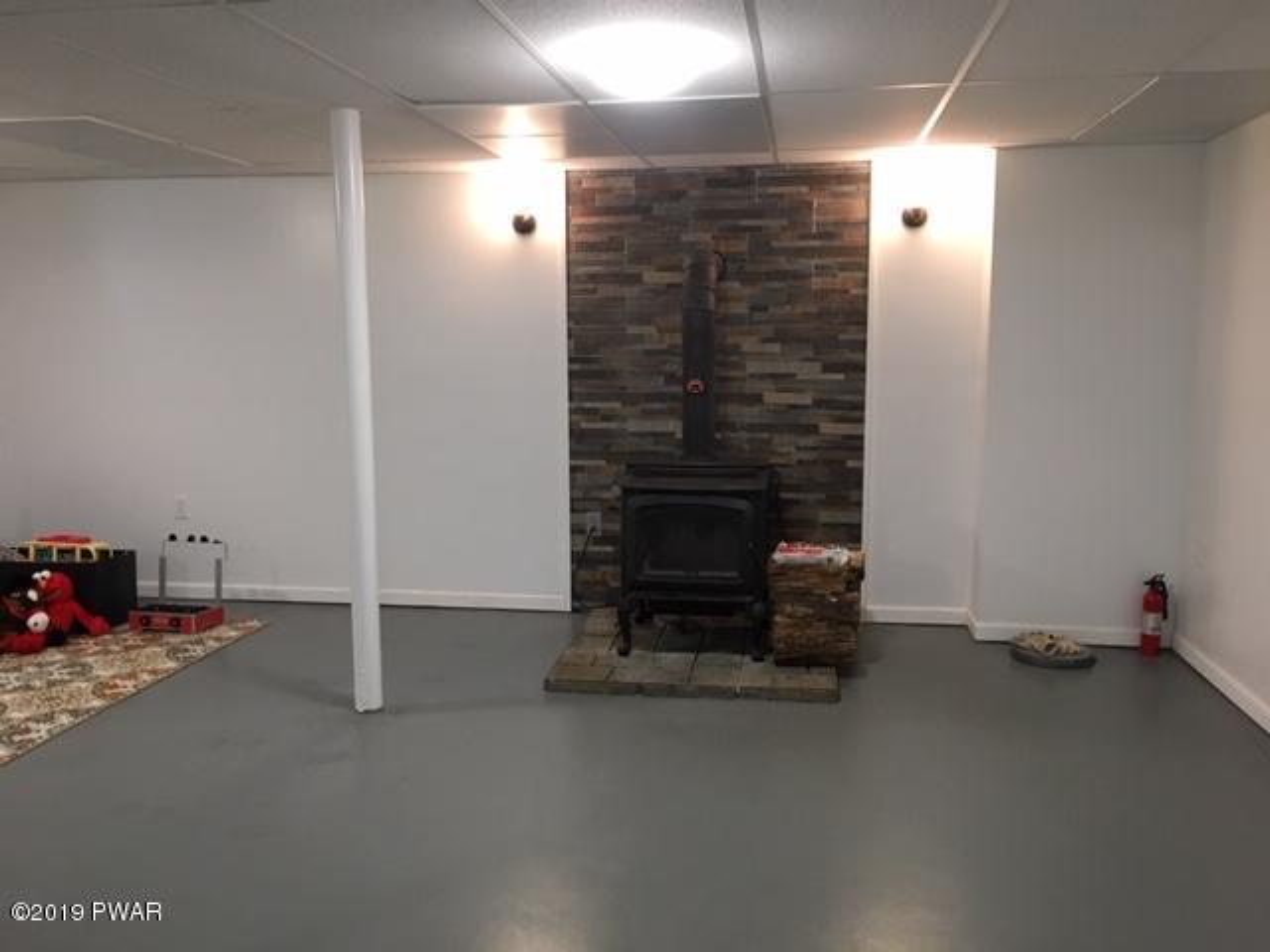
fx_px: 1064
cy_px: 476
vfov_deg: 48.2
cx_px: 635
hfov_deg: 61.7
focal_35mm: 29
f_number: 2.2
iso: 125
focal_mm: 4.15
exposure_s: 1/30
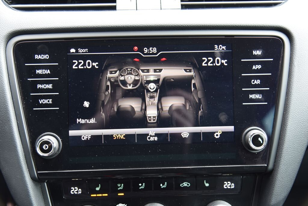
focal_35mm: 44
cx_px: 154
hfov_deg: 44.5
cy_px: 103
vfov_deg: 30.6
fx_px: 377
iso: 500
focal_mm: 44
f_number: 4
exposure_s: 1/8
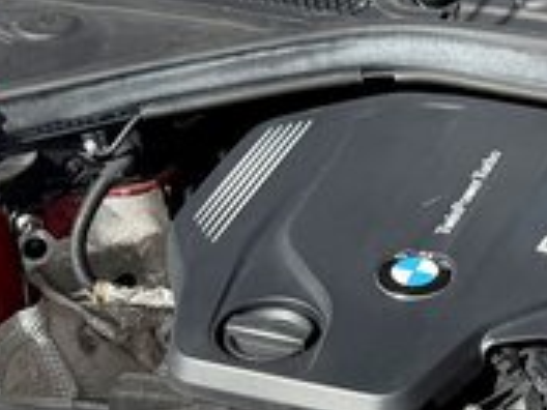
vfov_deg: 12.9
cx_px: 507
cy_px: 606
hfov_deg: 17.7
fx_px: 1722
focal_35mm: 109
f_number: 1.78
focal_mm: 6.76
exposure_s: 1/2445
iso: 100
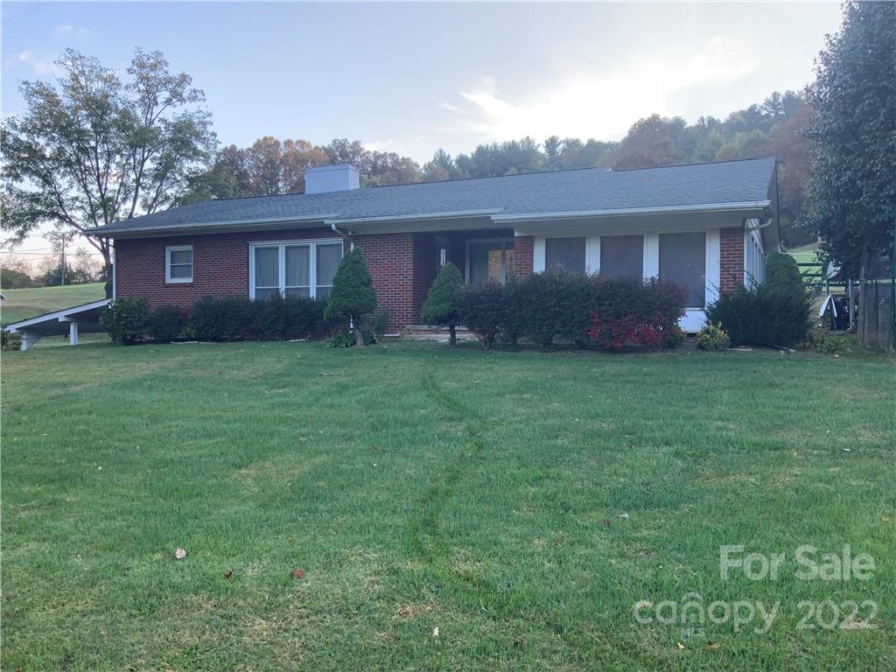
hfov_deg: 61.7
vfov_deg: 48.2
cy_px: 336
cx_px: 448
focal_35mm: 29
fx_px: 751
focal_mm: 3
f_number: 1.8
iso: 16
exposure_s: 1/217
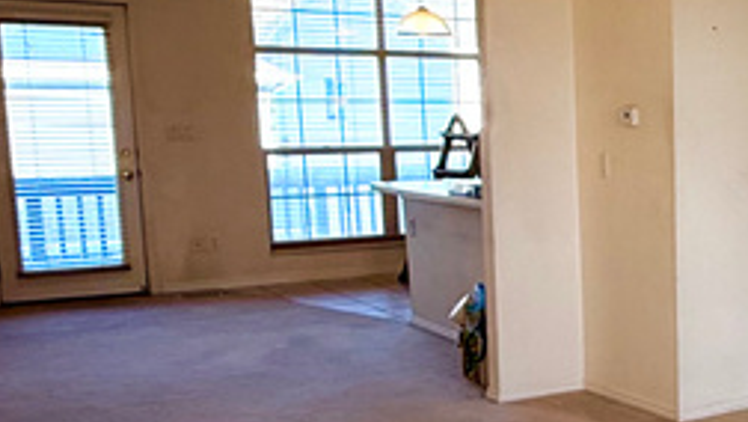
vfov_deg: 19.4
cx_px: 1036
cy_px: 264
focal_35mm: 62
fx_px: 1230
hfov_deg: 26.9
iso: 80
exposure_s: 1/120
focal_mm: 2.22
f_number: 2.2
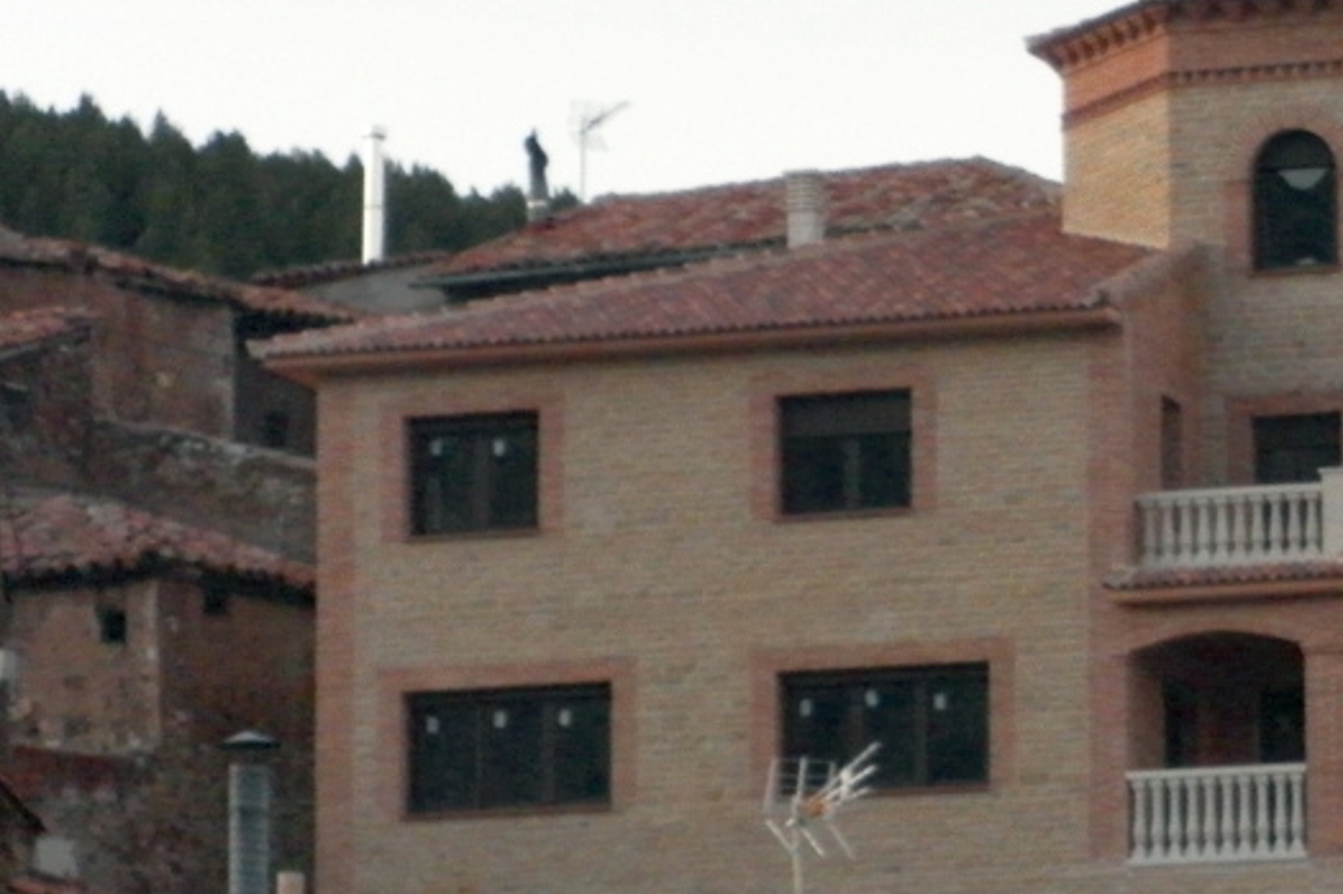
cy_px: 517
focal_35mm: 262
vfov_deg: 5.2
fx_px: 9770
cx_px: 1192
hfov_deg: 7.8
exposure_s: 1/100
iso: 320
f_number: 5.9
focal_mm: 19.6
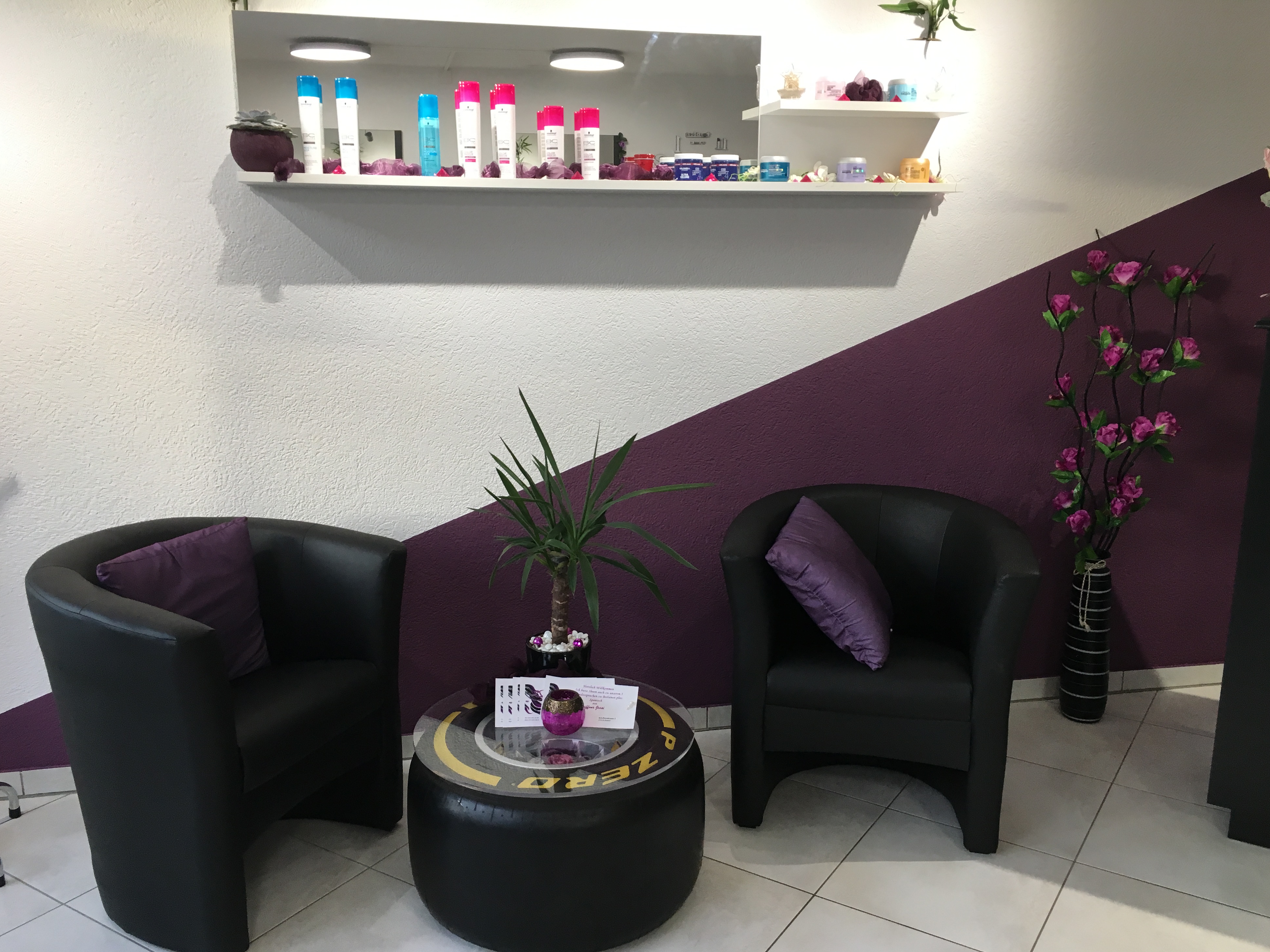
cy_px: 492
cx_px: 648
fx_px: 1101
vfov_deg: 46.8
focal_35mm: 30
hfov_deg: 60.0
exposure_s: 1/33
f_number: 2.2
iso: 40
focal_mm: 4.15
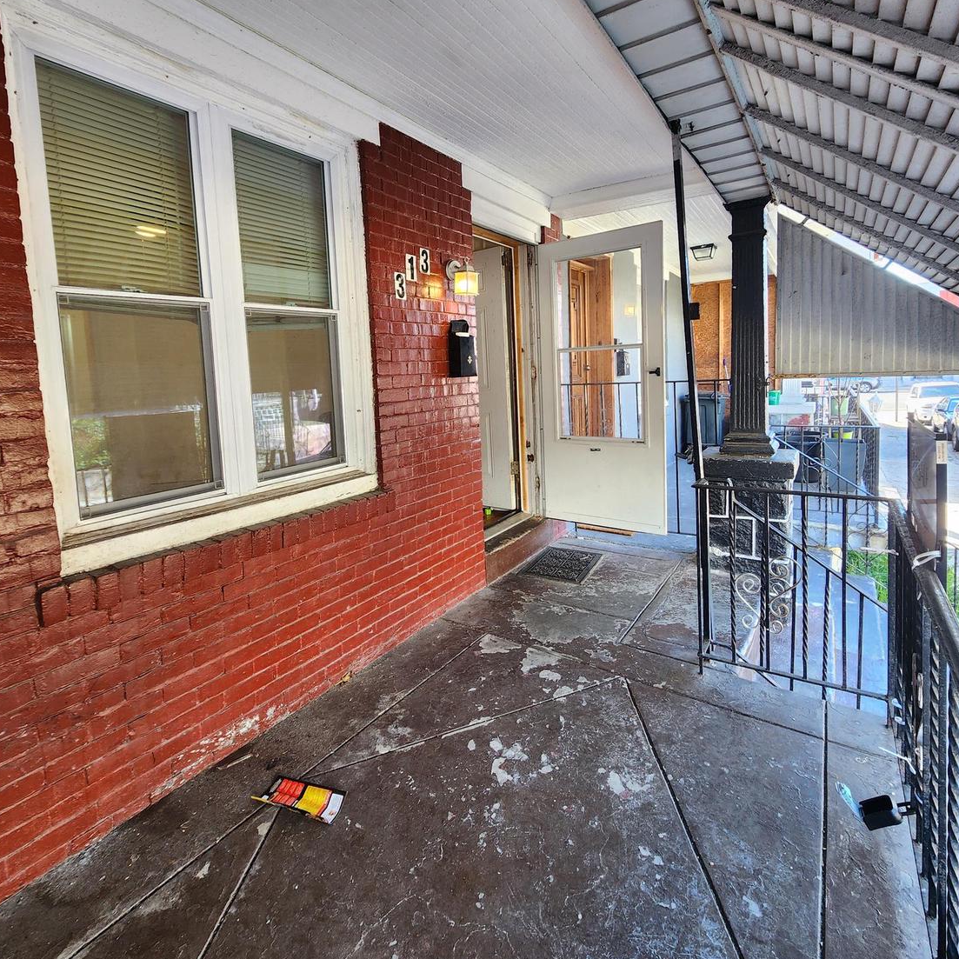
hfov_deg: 87.4
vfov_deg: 87.0
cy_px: 423
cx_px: 461
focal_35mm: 16
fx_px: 501
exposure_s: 1/60
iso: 100
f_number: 2.2
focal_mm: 2.2
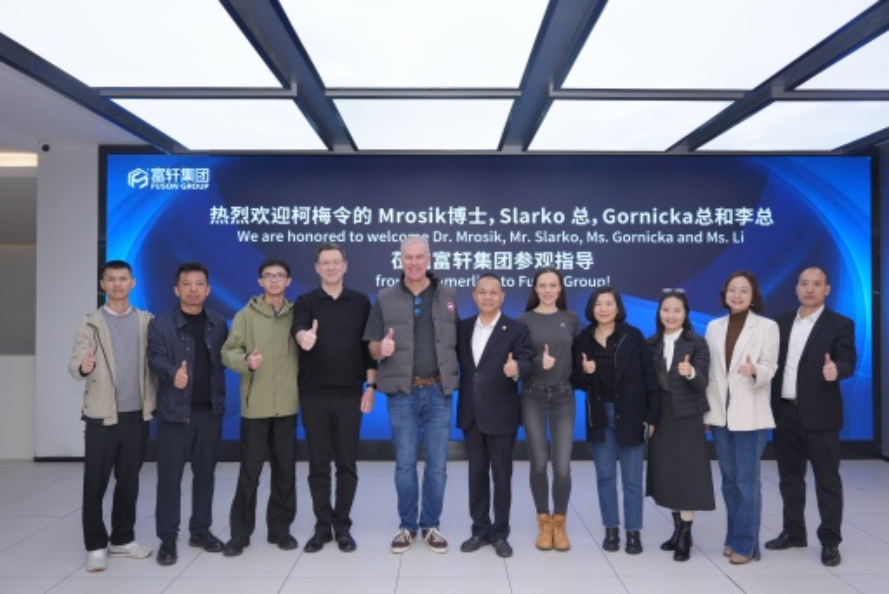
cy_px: 297
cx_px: 444
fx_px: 766
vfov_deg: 42.4
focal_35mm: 31
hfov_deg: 60.3
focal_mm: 31
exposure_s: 1/125
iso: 1250
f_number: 6.3
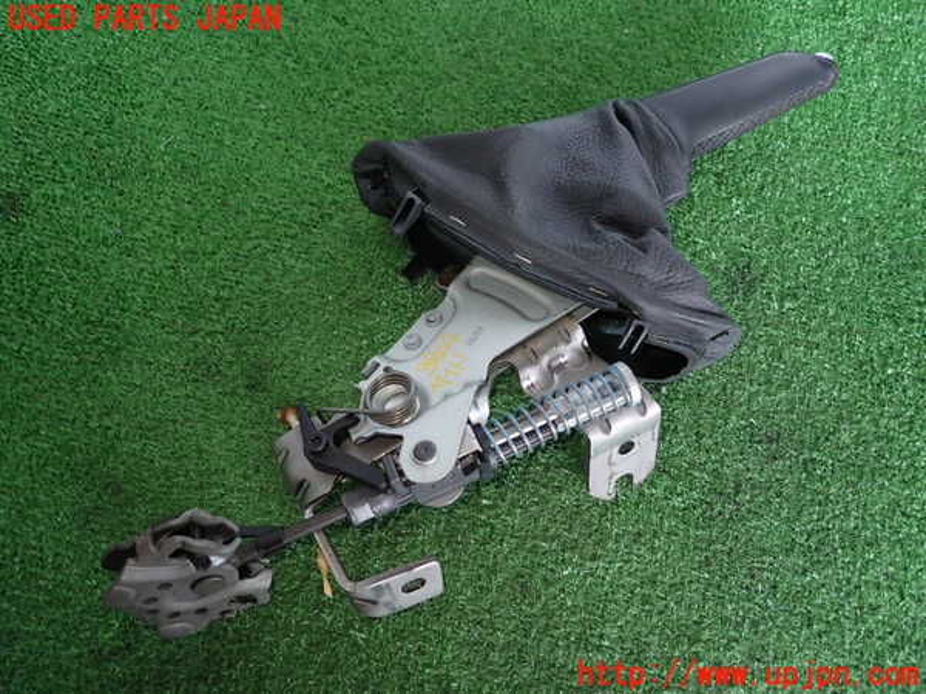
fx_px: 669
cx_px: 463
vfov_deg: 54.9
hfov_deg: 69.4
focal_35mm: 25
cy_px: 347
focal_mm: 4.5
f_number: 2
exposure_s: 1/50
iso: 200
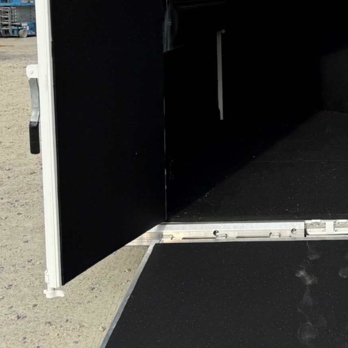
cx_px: 360
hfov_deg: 25.7
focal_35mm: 63
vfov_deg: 26.8
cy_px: 70
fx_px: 717
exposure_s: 1/2604
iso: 80
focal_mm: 6.76
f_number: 1.78
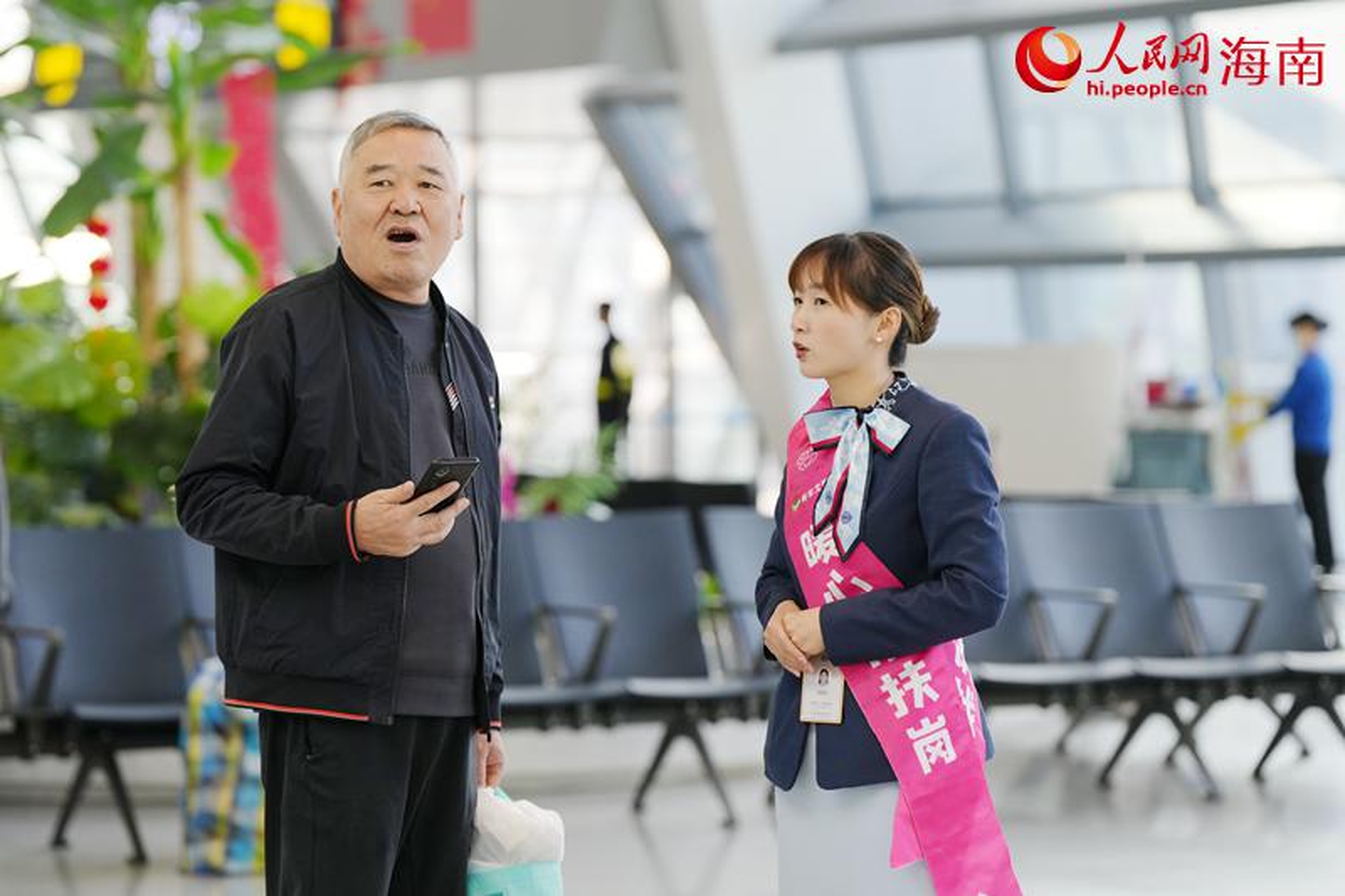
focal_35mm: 127
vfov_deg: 10.8
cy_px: 448
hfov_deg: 16.1
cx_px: 672
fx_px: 4744
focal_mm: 127
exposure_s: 1/640
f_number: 3.2
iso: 800
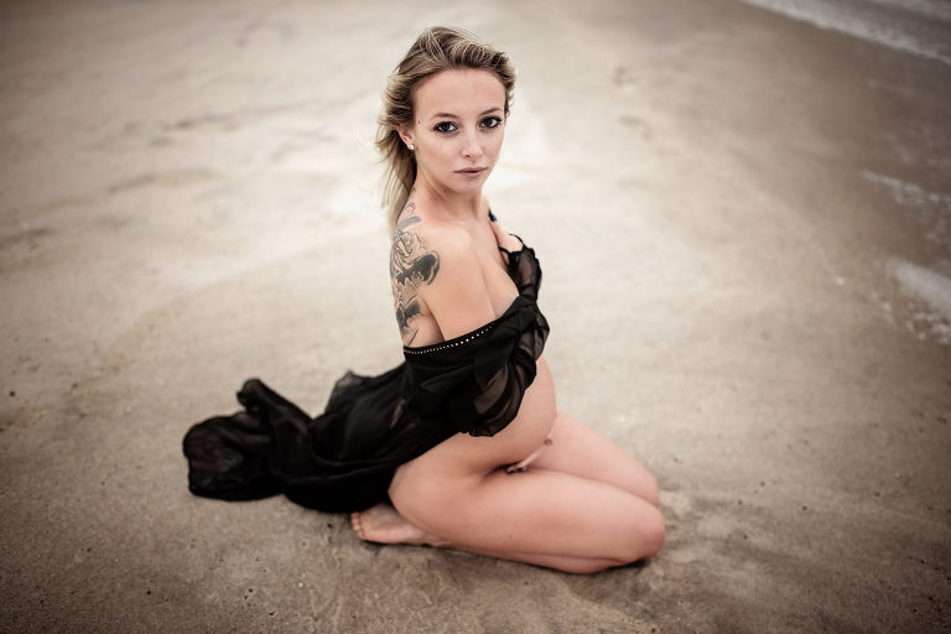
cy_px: 317
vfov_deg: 37.9
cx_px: 476
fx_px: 925
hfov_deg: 54.4
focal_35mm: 35
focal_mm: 35
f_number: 1.6
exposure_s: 1/640
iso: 160
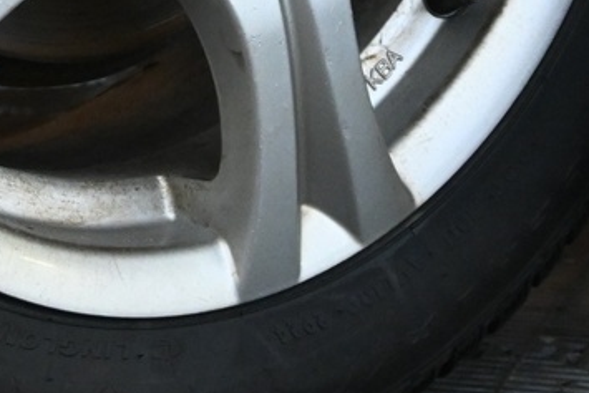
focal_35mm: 157
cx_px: 58
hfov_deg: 12.9
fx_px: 2574
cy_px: -345
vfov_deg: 8.4
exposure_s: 1/40
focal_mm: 23
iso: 2500
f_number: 4.2
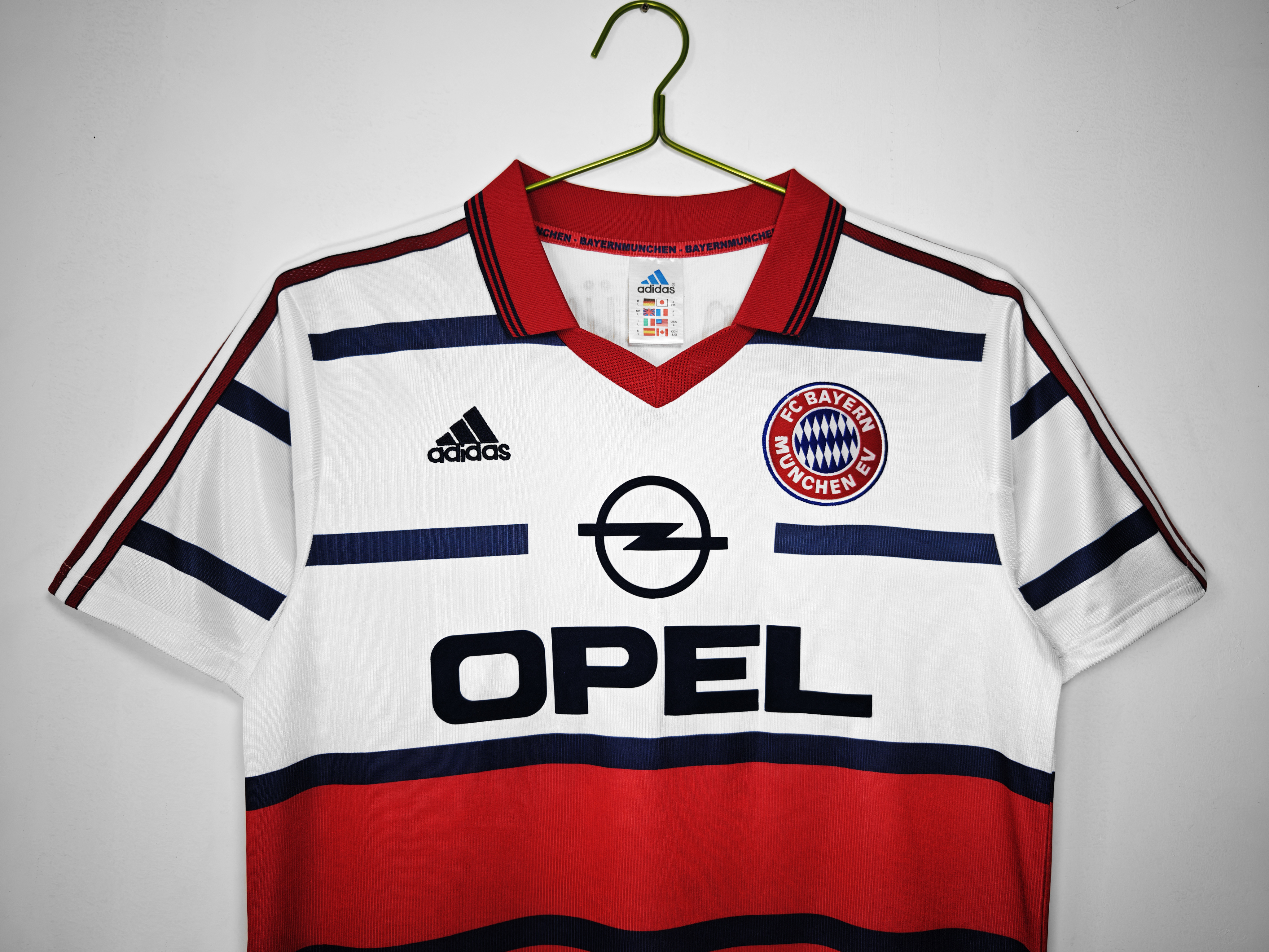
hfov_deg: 73.9
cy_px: 476
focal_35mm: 23
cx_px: 634
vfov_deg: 58.9
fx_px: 843
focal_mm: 8.67
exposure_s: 1/100
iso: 72
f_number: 1.75
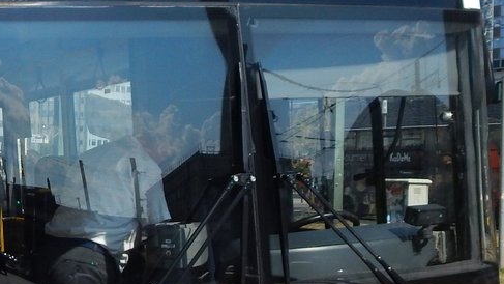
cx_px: 8
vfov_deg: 20.3
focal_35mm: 59
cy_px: 192
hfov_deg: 32.8
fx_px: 789
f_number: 6
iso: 125
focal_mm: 4
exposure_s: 1/640
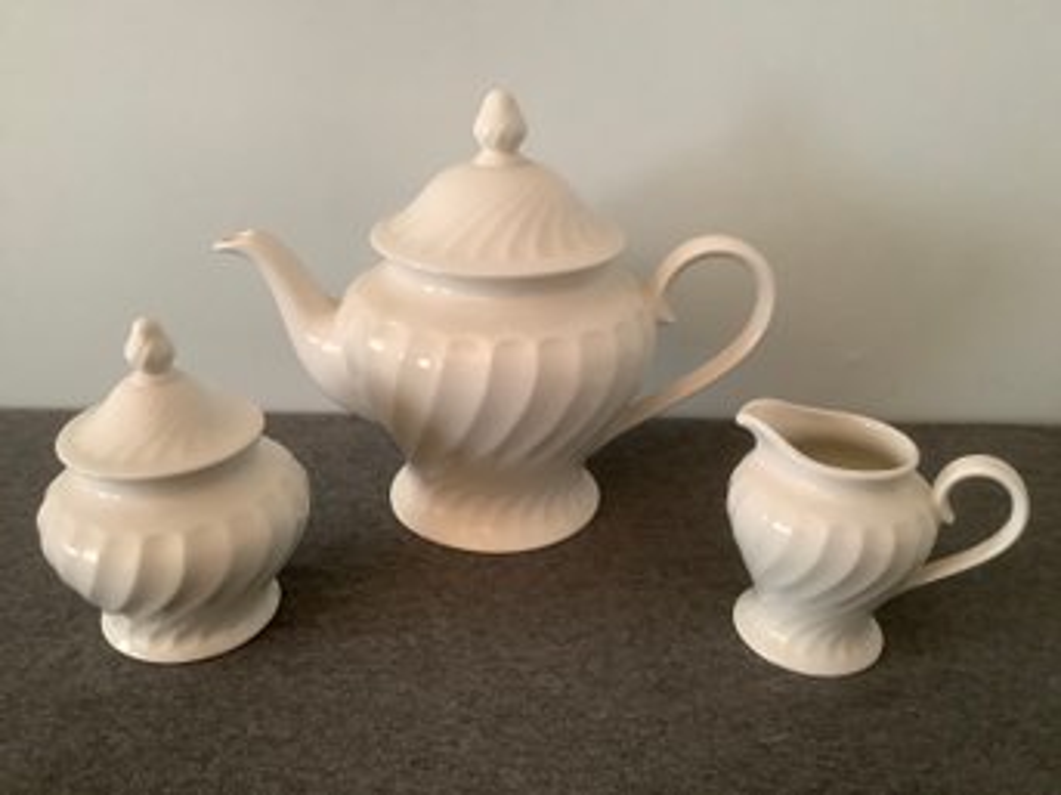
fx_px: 950
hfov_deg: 58.4
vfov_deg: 45.4
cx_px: 530
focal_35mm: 31
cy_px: 398
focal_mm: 3.3
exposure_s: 1/60
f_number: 2.4
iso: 320
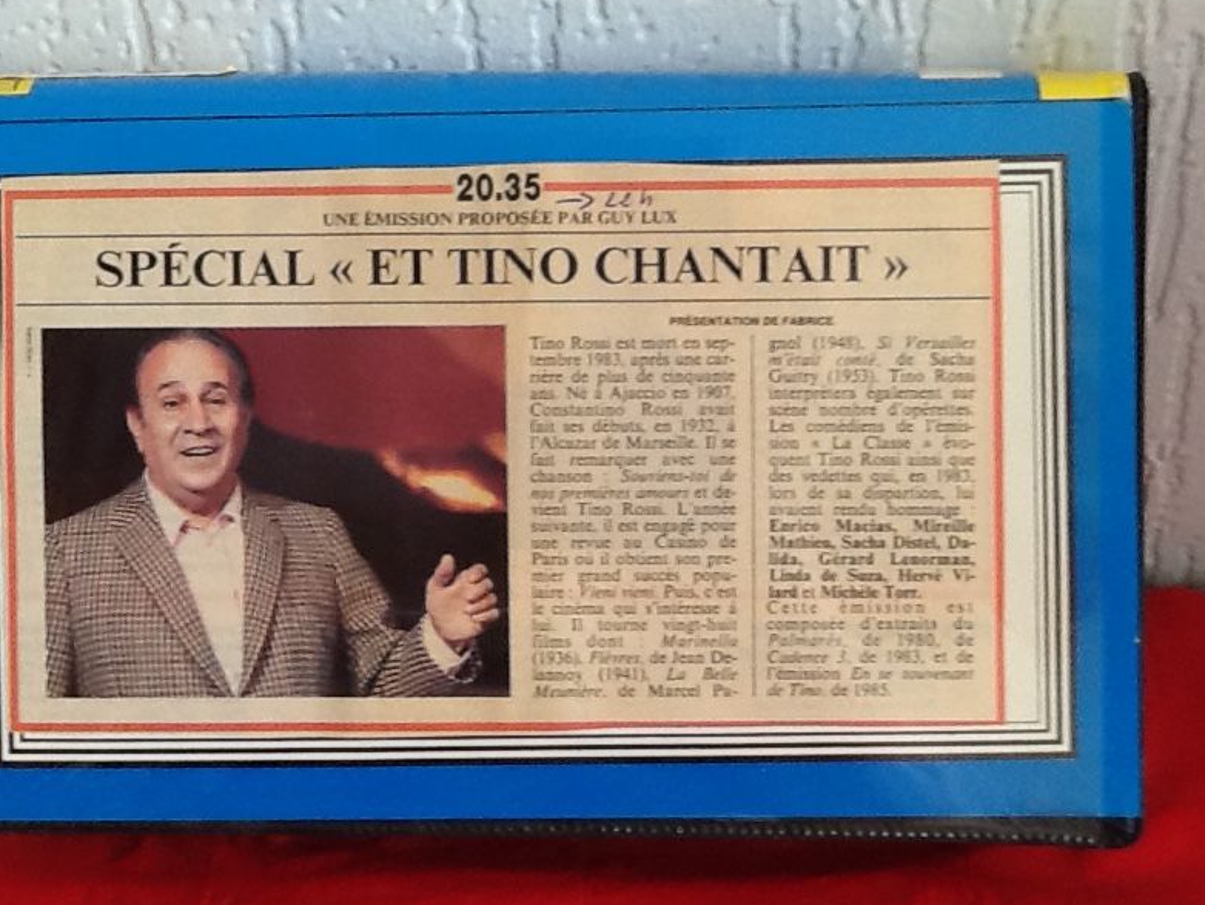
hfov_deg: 35.5
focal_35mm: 54
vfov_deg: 27.0
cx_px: 632
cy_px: 461
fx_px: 1880
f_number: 2.4
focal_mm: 2.03
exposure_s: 1/30
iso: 40
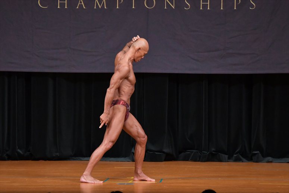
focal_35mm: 270
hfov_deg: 7.6
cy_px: 96
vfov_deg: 5.1
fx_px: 2166
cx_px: 144
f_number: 5.6
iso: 5000
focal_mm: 180
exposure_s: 1/400
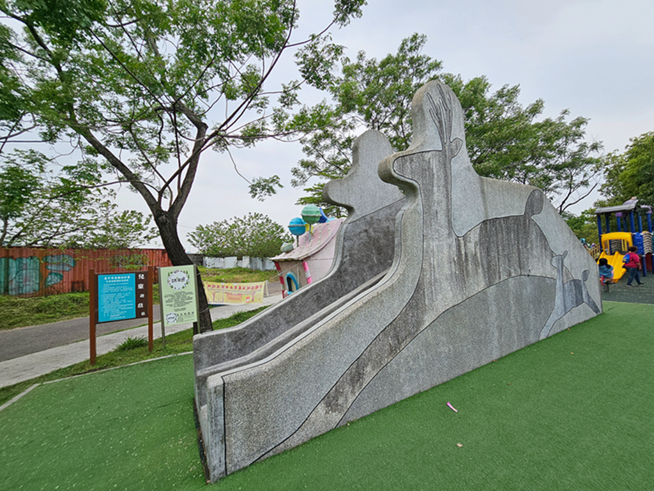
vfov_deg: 89.9
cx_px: 327
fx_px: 246
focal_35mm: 13
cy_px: 246
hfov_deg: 106.2
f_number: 2.2
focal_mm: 2.2
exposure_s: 1/2000
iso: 50
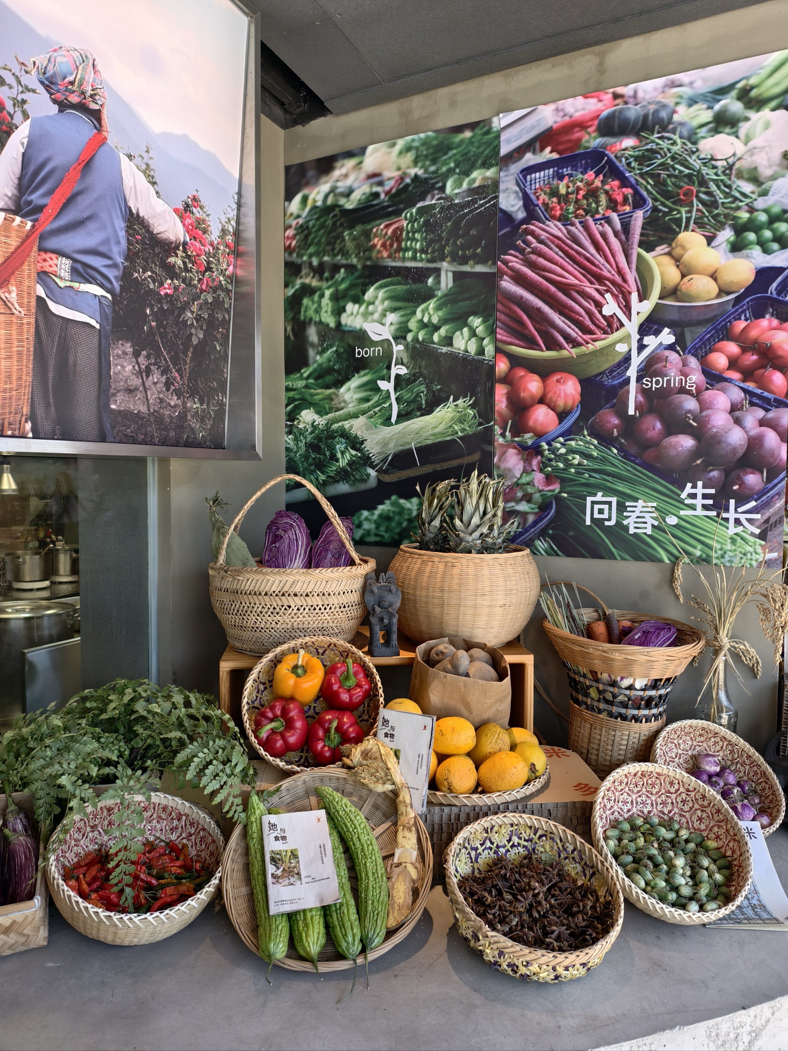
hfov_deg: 58.9
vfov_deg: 73.9
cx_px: 394
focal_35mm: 23
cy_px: 526
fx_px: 698
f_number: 1.57
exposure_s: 1/196
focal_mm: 6.54
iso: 72
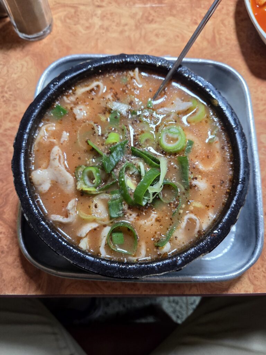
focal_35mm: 23
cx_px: 133
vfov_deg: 73.9
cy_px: 178
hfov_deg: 58.9
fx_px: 236
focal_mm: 5.4
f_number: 1.8
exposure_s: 1/120
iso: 200
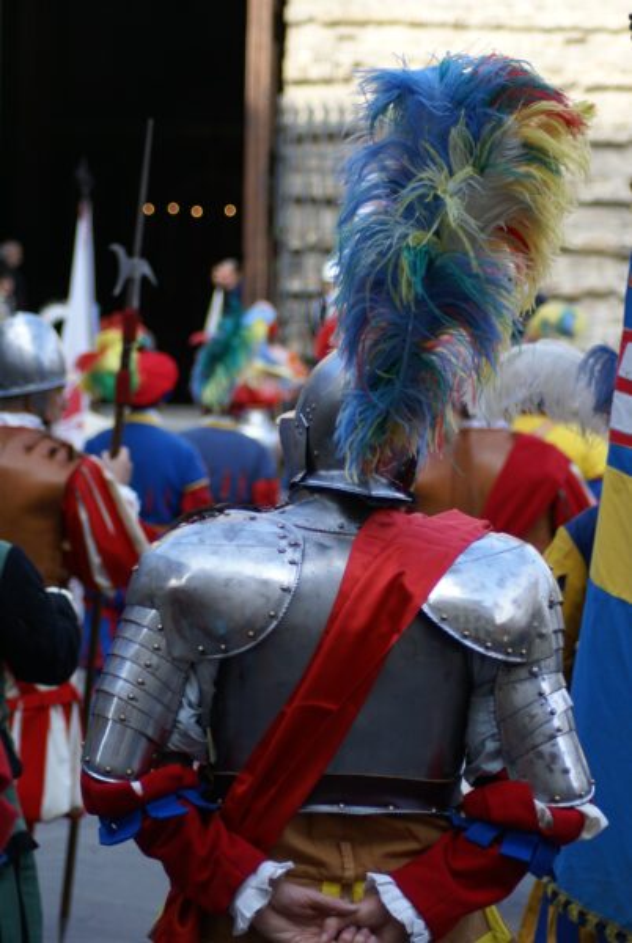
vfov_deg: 19.4
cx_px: 316
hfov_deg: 13.1
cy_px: 472
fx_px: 2755
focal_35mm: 105
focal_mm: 70
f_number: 4
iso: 100
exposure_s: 1/160
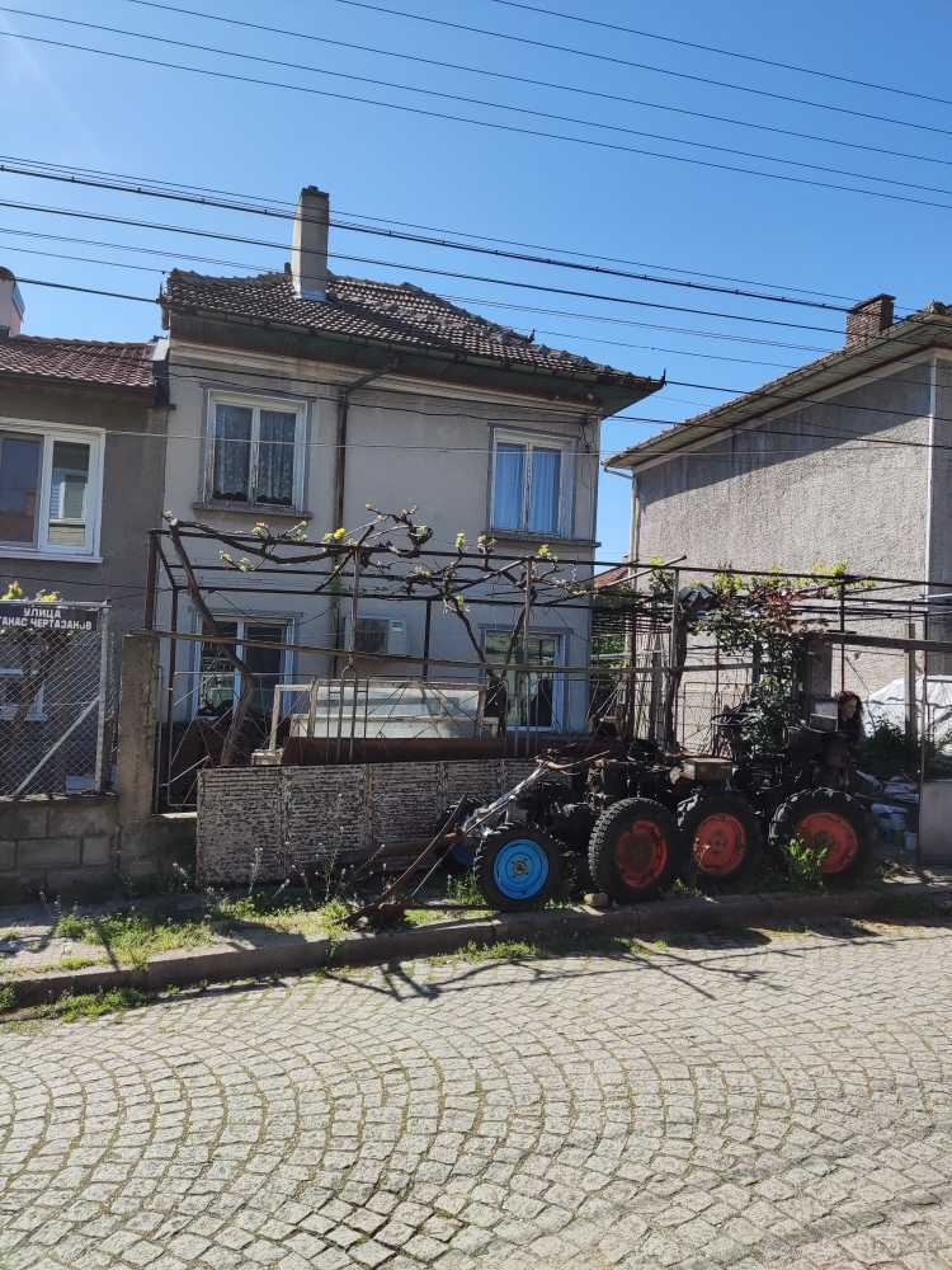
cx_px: 476
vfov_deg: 69.4
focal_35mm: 25
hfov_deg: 54.9
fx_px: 917
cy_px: 635
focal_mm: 4.71
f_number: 1.79
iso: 50
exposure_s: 1/1232
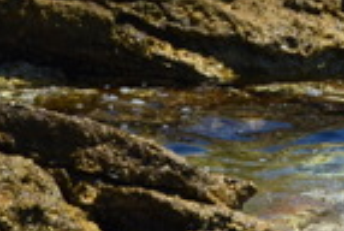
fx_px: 1762
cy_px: -140
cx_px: 298
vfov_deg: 7.3
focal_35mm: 184
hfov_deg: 11.1
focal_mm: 22
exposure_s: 1/320
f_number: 10
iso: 400
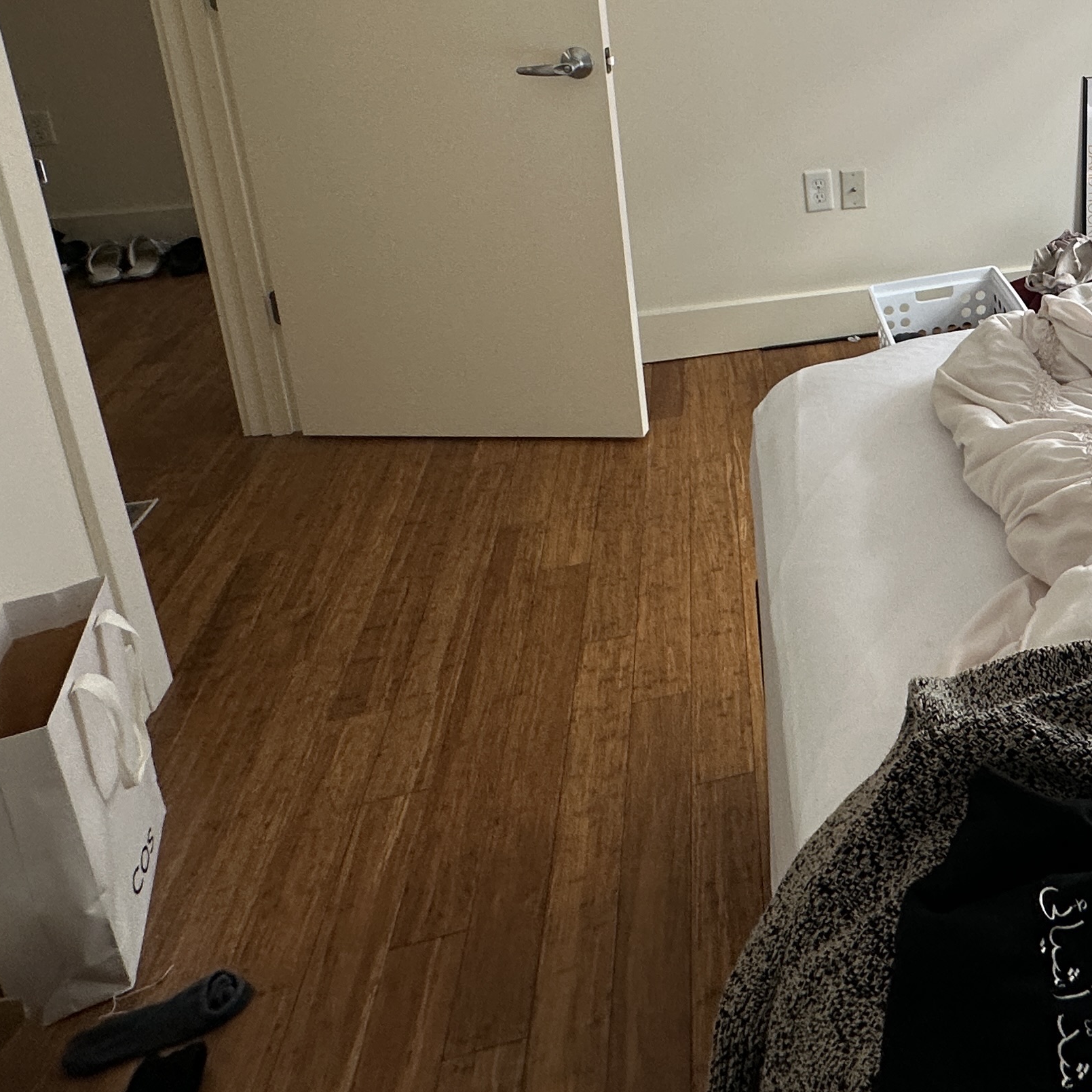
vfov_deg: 47.6
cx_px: 1024
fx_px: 1106
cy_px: 125
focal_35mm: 31
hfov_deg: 46.3
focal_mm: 2.22
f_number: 2.2
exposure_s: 1/99
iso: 64
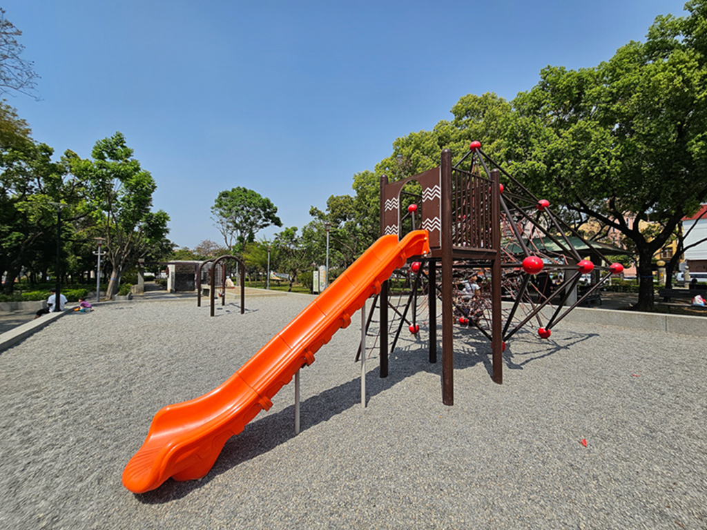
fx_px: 266
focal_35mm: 13
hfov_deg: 106.2
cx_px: 354
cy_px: 265
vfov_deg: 89.9
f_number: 2.2
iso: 50
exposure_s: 1/3291
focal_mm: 2.2
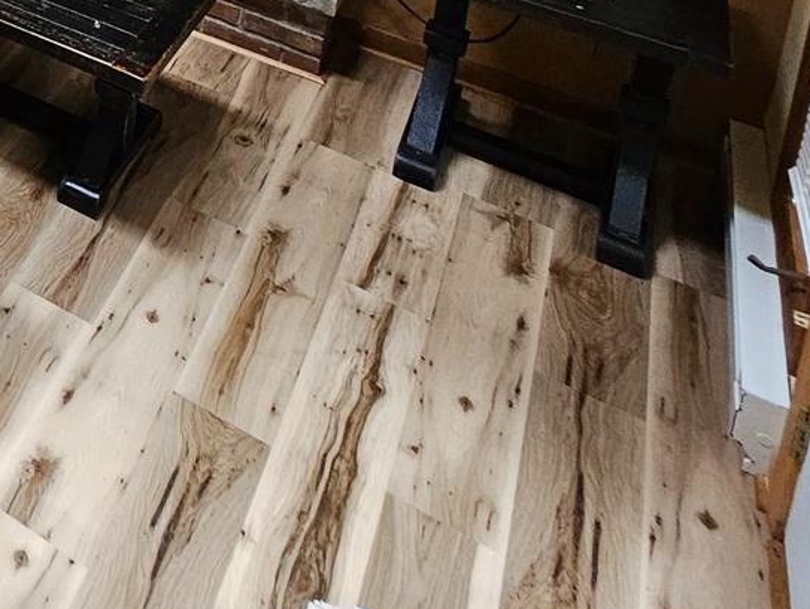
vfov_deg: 20.2
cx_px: -601
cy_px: -518
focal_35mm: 49
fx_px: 1147
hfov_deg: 23.2
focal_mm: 2.2
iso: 100
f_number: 2.2
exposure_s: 1/60
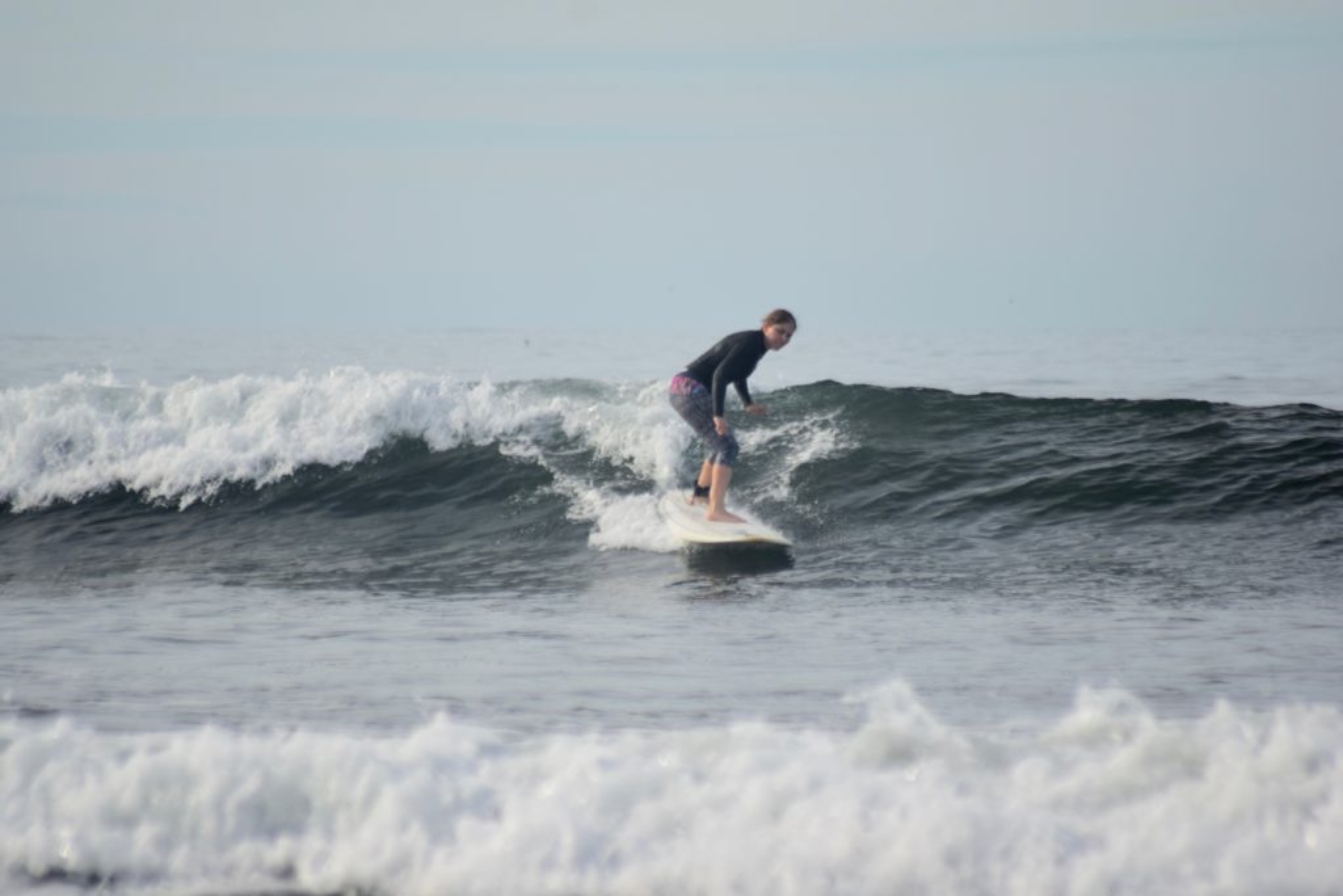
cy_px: 448
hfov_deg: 4.6
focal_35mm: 450
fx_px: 16789
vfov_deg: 3.1
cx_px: 672
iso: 400
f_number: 5.6
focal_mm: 300
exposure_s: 1/640
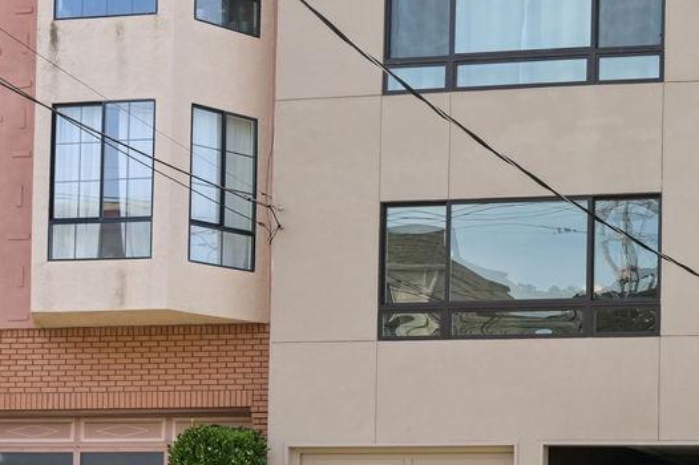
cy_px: 264
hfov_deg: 25.6
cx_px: 773
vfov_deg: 18.6
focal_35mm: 73
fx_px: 1416
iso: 400
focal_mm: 32
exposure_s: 1/500
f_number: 11
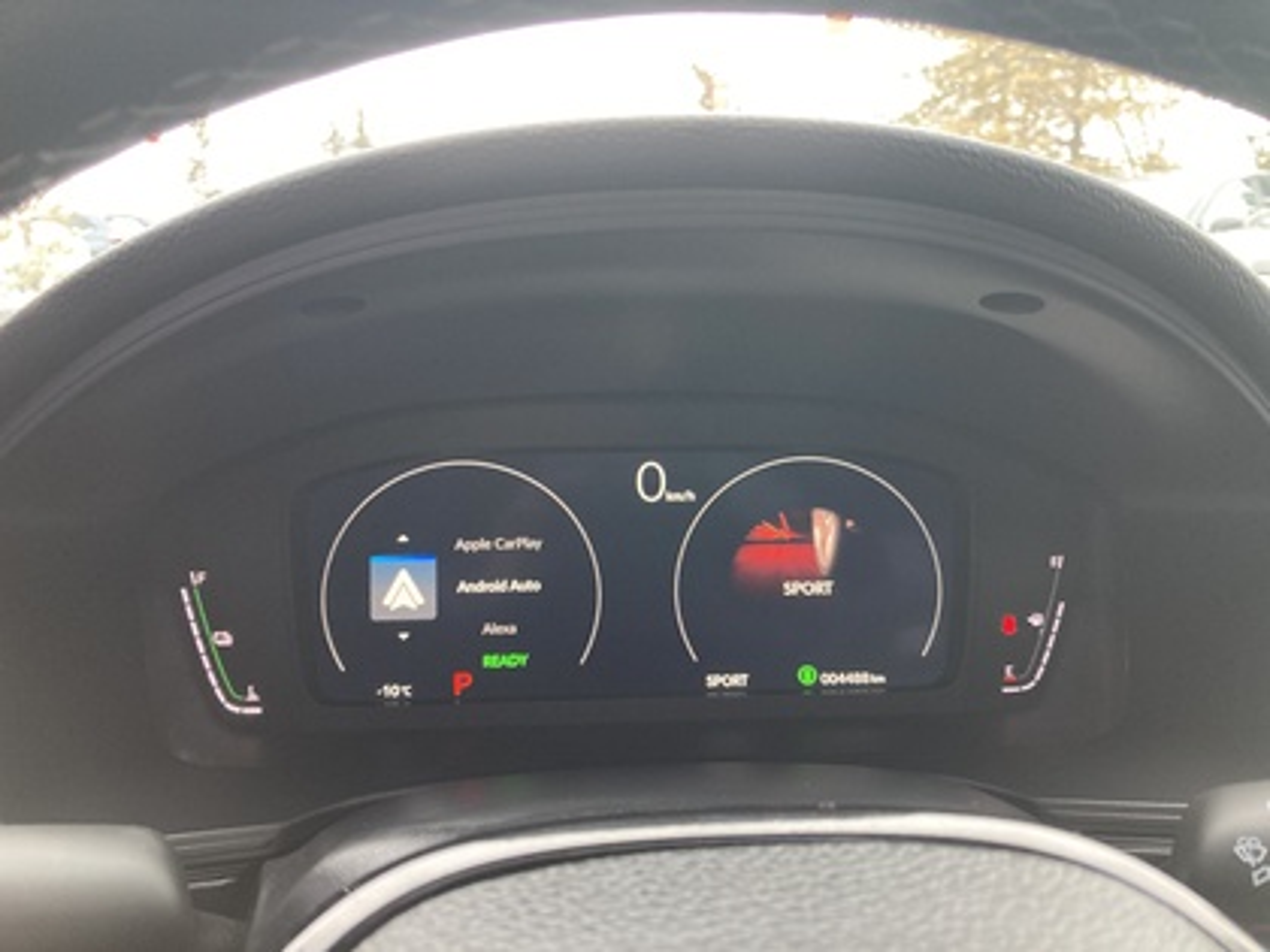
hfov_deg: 63.4
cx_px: 635
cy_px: 476
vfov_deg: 49.7
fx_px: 1027
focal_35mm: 28
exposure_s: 1/60
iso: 125
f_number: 1.8
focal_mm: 3.99
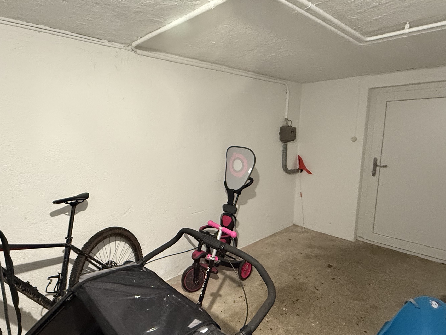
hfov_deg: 78.3
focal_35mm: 21
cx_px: 183
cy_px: 170
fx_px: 271
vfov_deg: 63.4
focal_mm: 2.22
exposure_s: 1/60
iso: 800
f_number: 2.2
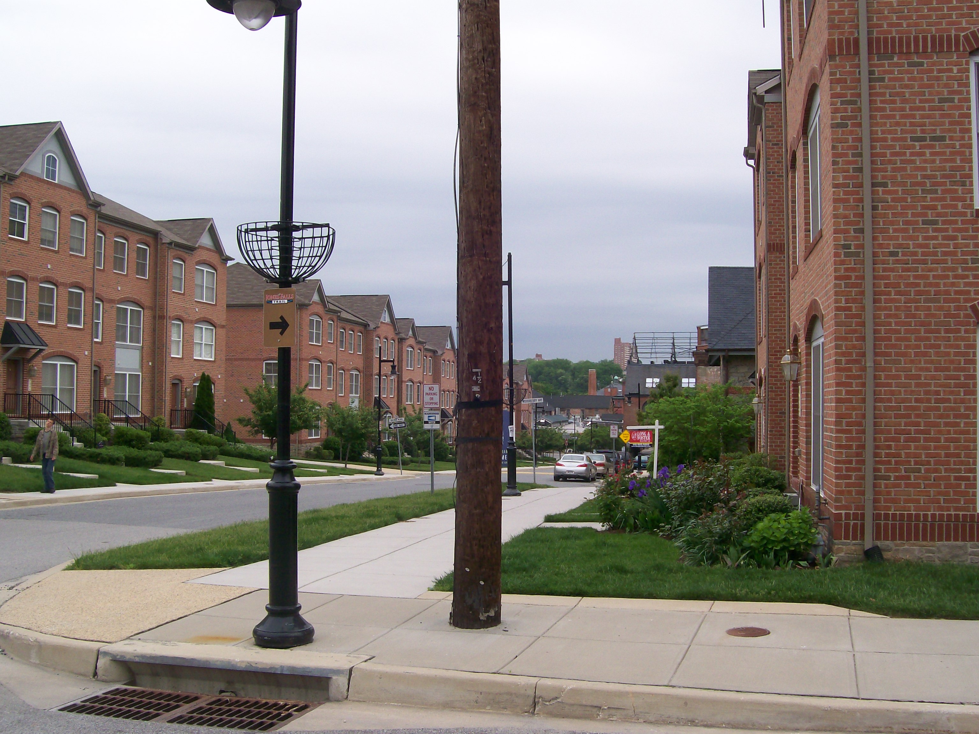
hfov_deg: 51.4
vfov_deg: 39.7
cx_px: 490
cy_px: 367
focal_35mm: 36
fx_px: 1018
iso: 80
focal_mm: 6
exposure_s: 1/388
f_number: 4.8
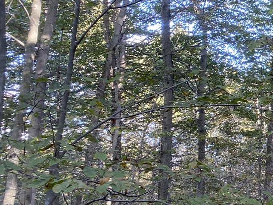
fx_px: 662
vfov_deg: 17.4
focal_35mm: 84
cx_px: 433
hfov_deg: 19.6
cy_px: 156
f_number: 1.8
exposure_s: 1/103
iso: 125
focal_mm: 4.25
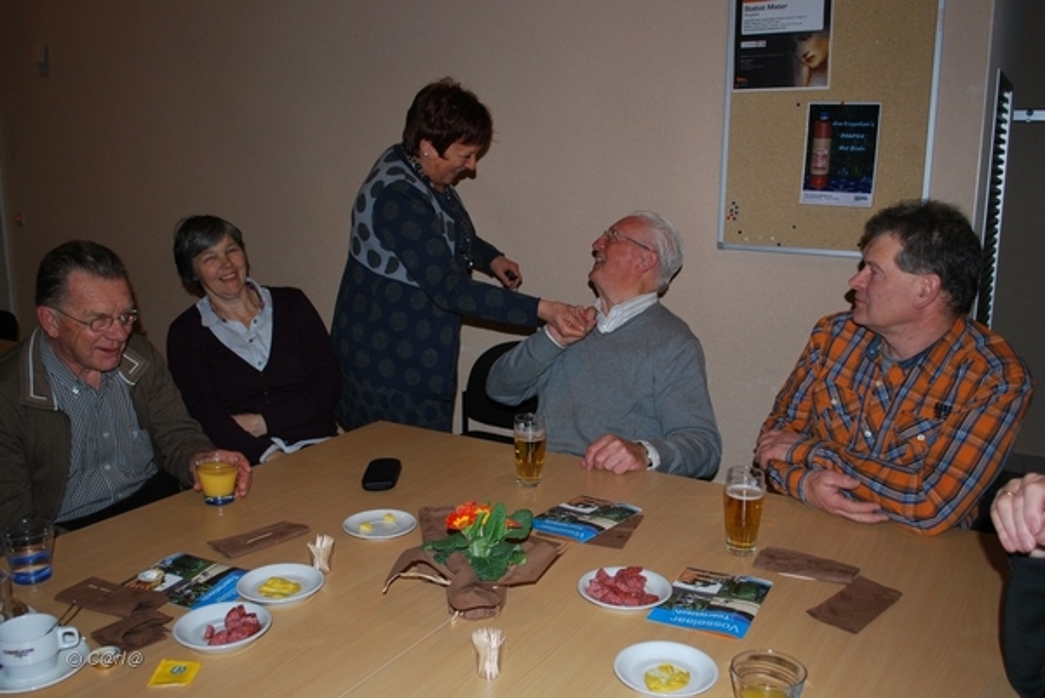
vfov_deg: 40.0
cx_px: 522
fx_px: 959
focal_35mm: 33
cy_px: 349
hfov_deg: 57.2
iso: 200
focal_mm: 22
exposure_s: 1/60
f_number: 4
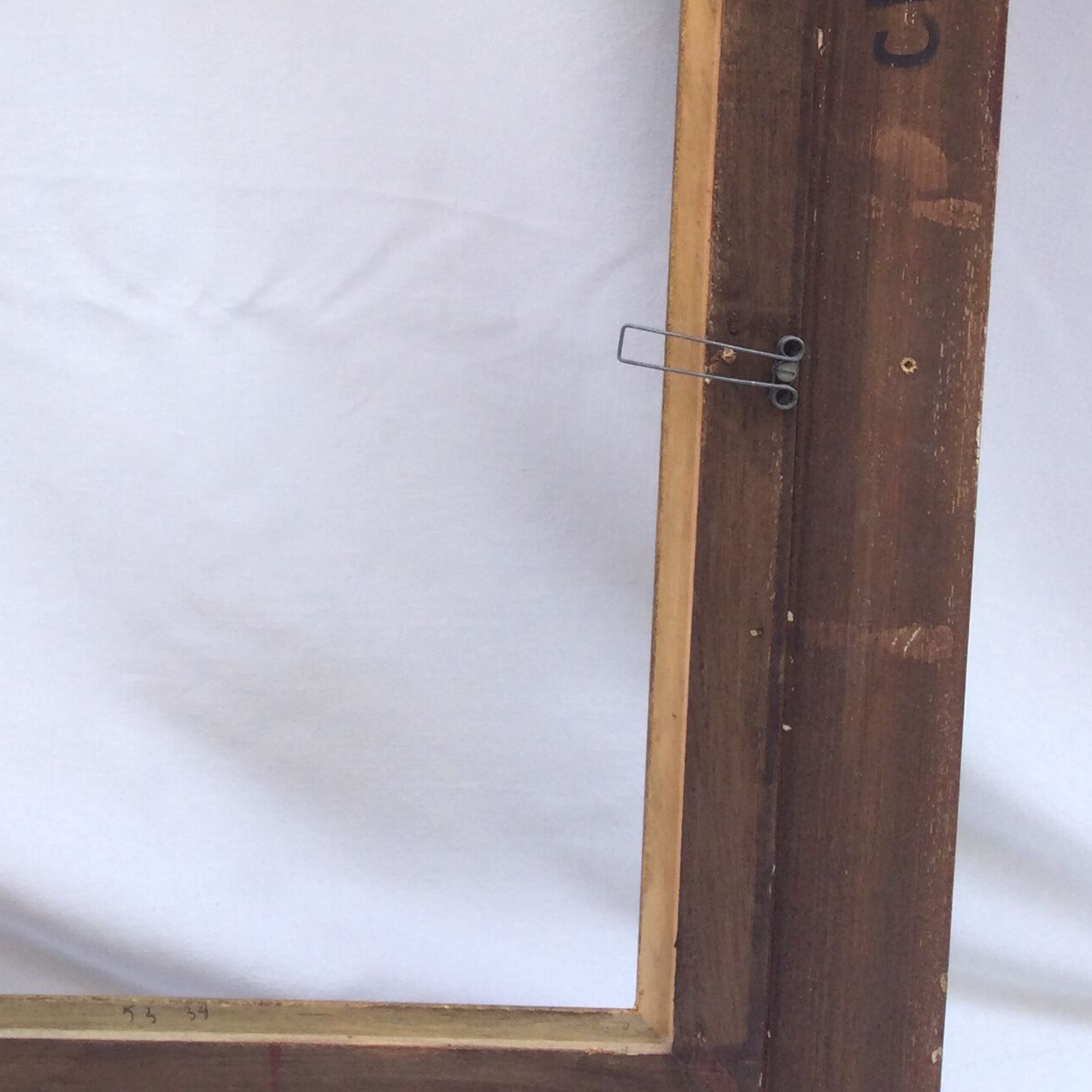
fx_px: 2498
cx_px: 92
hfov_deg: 23.9
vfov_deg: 24.2
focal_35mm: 70
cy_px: 177
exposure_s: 1/254
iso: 25
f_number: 2.4
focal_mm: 3.3
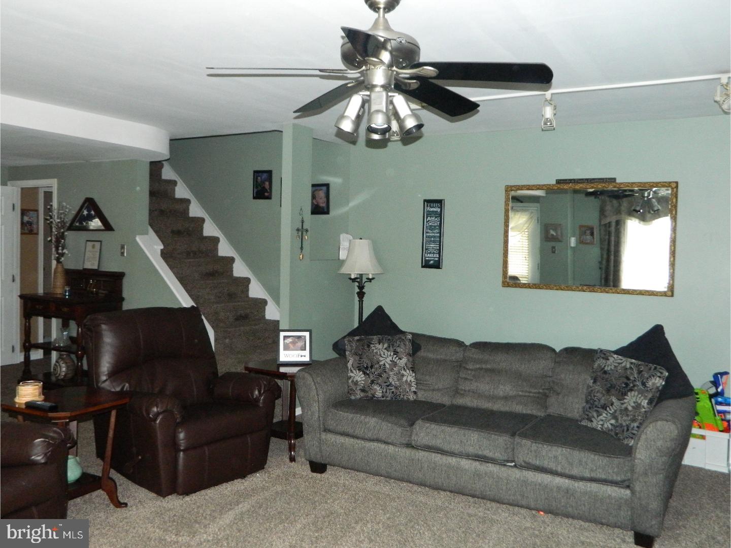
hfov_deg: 58.4
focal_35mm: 31
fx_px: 655
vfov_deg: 45.4
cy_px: 274
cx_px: 366
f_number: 3.2
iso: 500
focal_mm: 5.6
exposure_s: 1/30
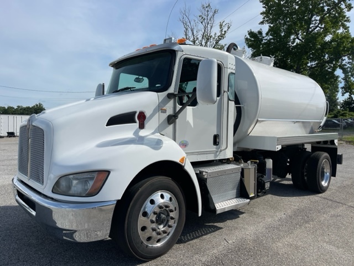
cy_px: 133
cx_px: 177
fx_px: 266
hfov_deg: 67.3
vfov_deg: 53.1
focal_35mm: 26
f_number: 1.6
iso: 32
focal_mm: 5.1
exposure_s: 1/6250
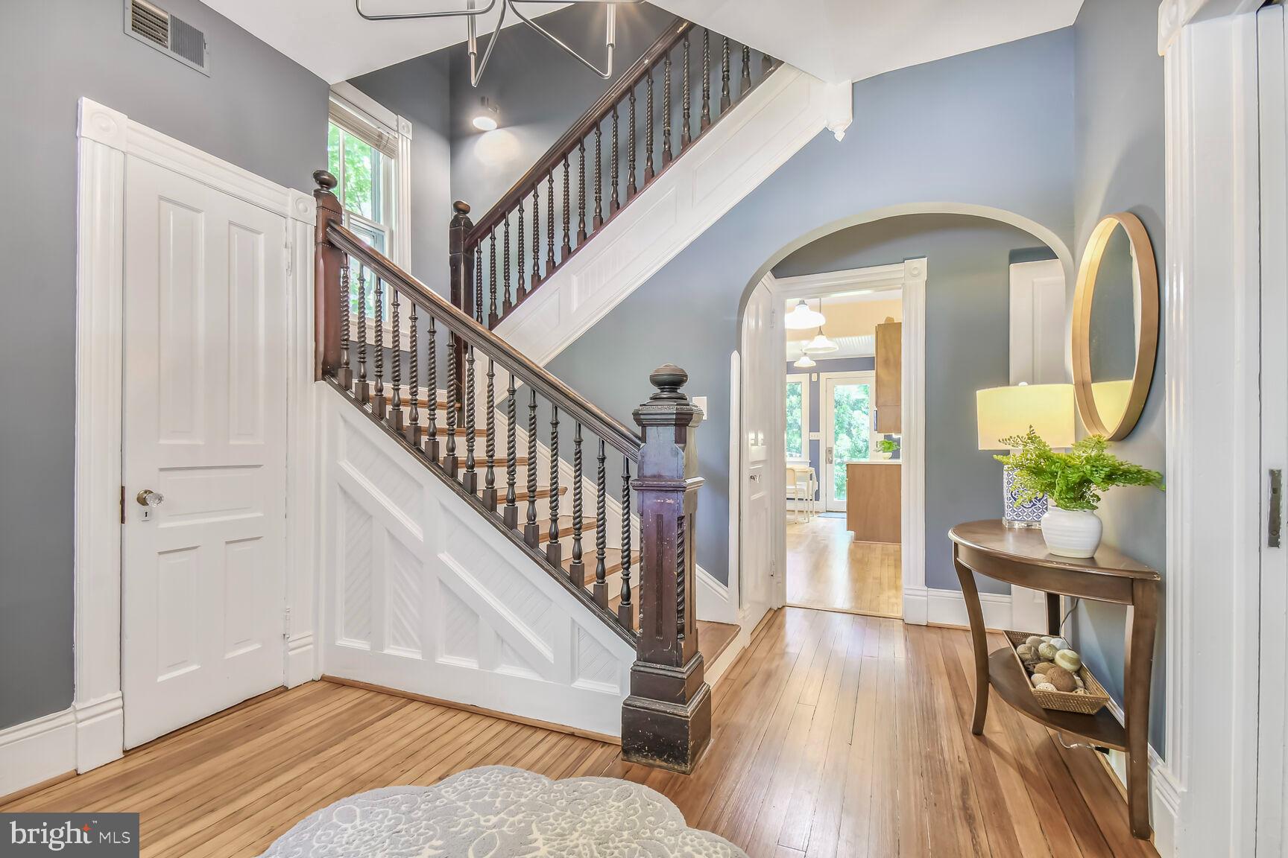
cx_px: 644
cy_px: 429
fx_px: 537
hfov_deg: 100.4
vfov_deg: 77.3
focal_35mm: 15
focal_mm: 10
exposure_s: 1.6
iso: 200
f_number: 10
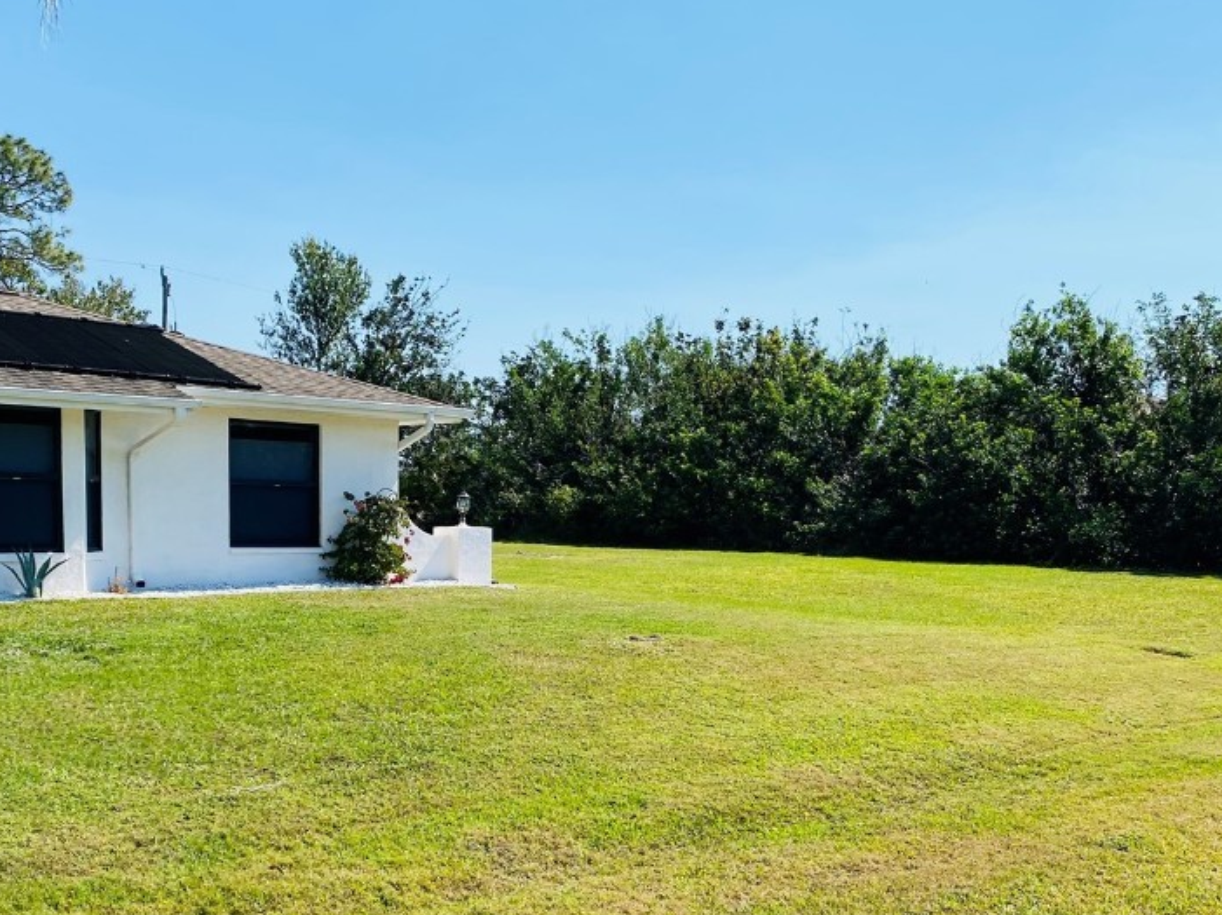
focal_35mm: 38
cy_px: 633
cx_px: 525
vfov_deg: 37.2
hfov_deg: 48.9
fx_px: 1341
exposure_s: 1/3300
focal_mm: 4.25
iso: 32
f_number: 1.8
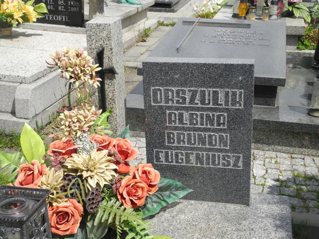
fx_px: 507
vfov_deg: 26.6
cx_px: 160
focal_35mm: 55
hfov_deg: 34.9
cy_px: 120
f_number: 3.5
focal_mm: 11.8
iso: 100
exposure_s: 1/1250
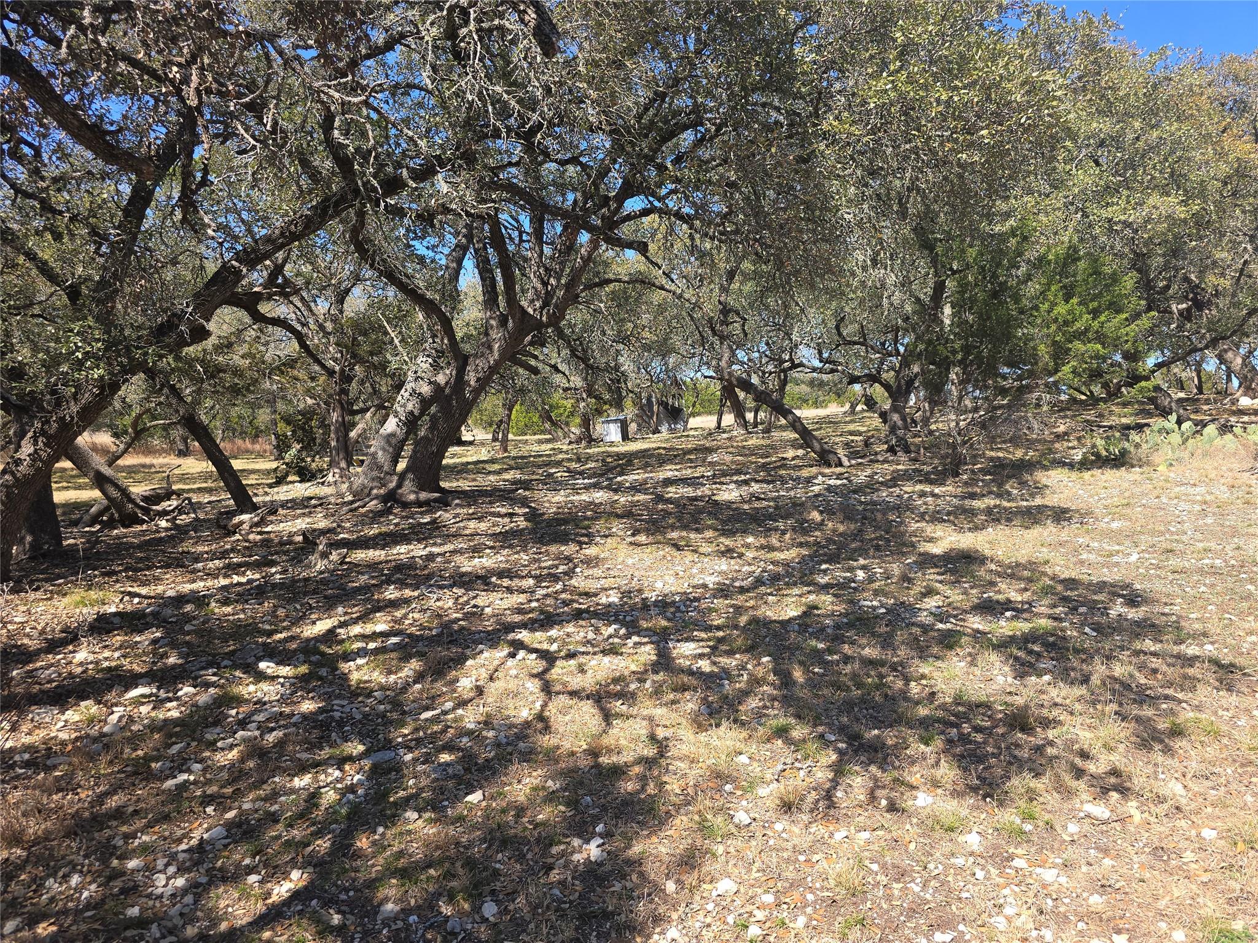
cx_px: 629
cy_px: 472
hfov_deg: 73.9
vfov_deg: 58.9
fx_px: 836
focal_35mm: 23
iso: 12
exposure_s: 1/314
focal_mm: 6.3
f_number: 1.7
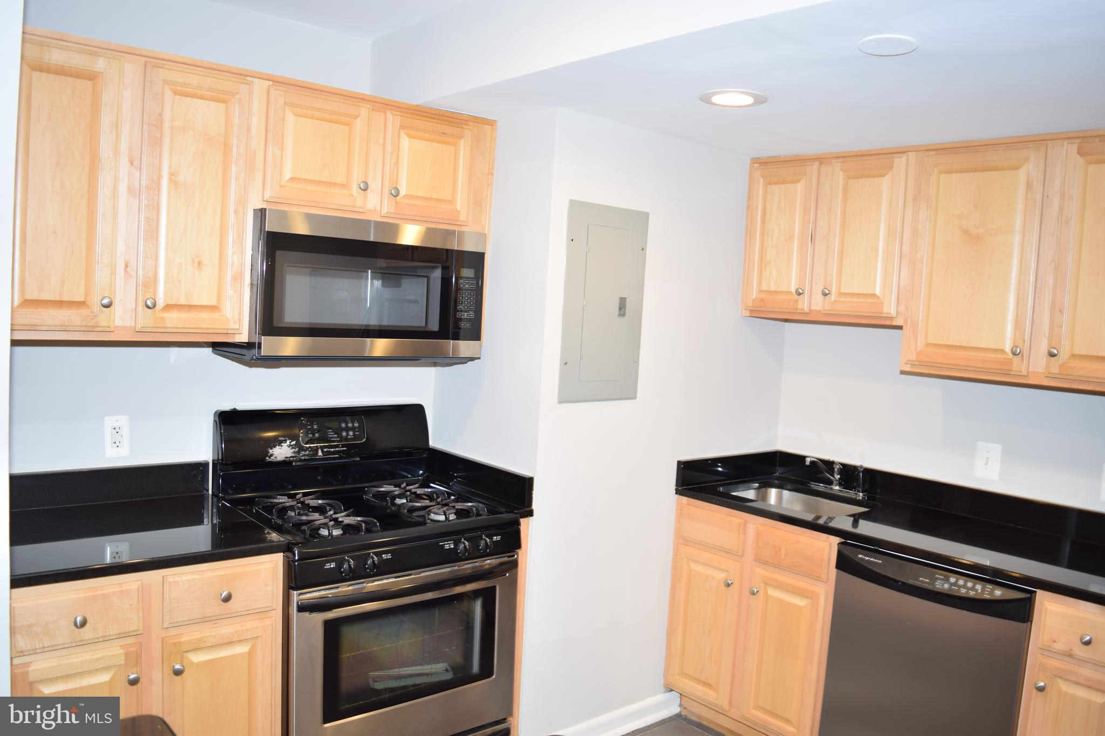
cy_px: 368
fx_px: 829
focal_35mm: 27
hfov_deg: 67.4
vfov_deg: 47.9
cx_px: 552
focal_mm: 18
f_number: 3.5
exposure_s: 1/15
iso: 100
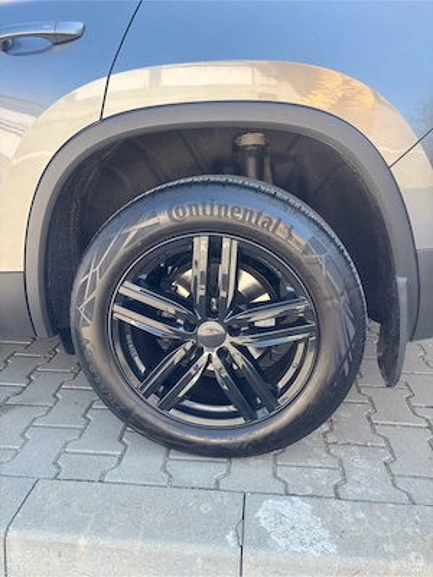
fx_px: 434
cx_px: 216
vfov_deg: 67.3
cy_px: 288
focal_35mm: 26
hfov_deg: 53.1
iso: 40
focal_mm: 5.96
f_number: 1.6
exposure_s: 1/180
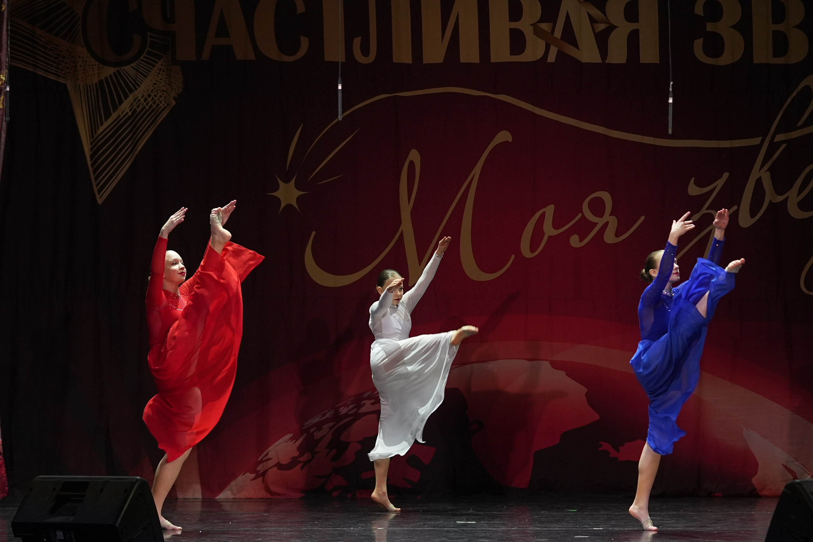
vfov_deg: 11.7
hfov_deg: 17.5
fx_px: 2642
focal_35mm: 117
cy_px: 271
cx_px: 406
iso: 1600
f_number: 2.8
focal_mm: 78
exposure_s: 1/400
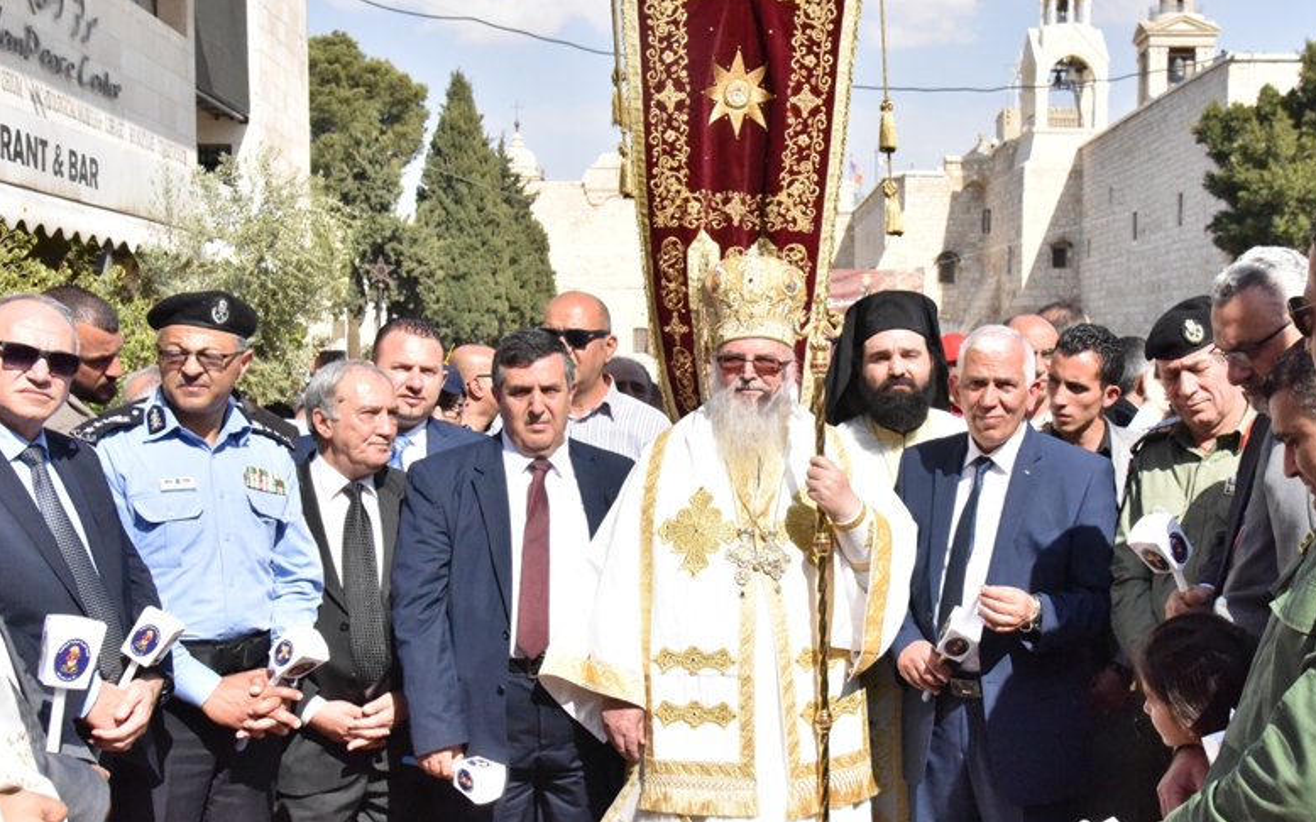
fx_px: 1829
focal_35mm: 51
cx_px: 797
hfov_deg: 39.4
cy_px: 456
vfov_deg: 25.3
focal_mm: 38
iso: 6400
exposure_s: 1/8000
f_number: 10
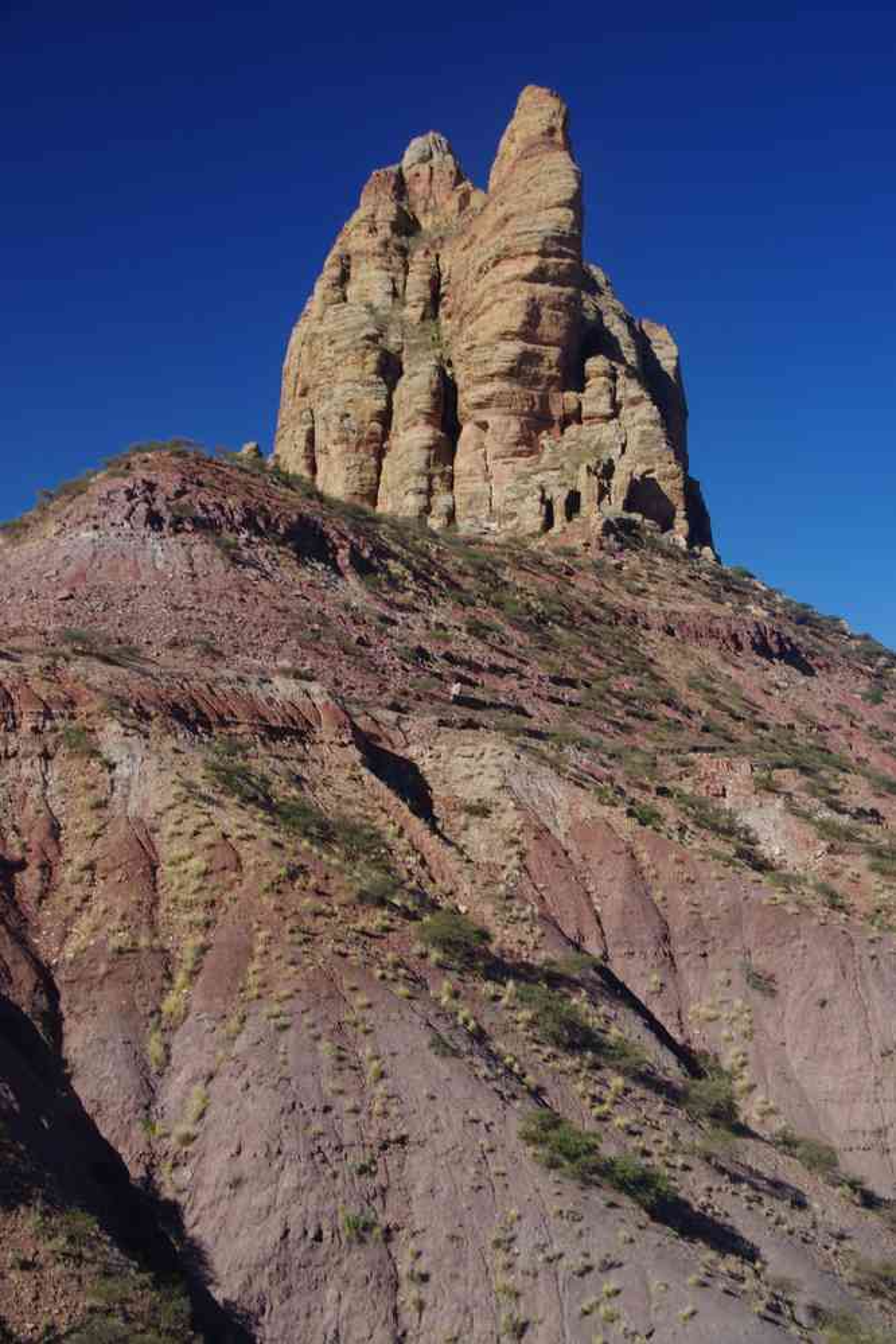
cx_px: 448
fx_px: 1829
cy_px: 672
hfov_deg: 27.5
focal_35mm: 49
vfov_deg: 40.3
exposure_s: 1/80
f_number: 11
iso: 200
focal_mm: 32.5
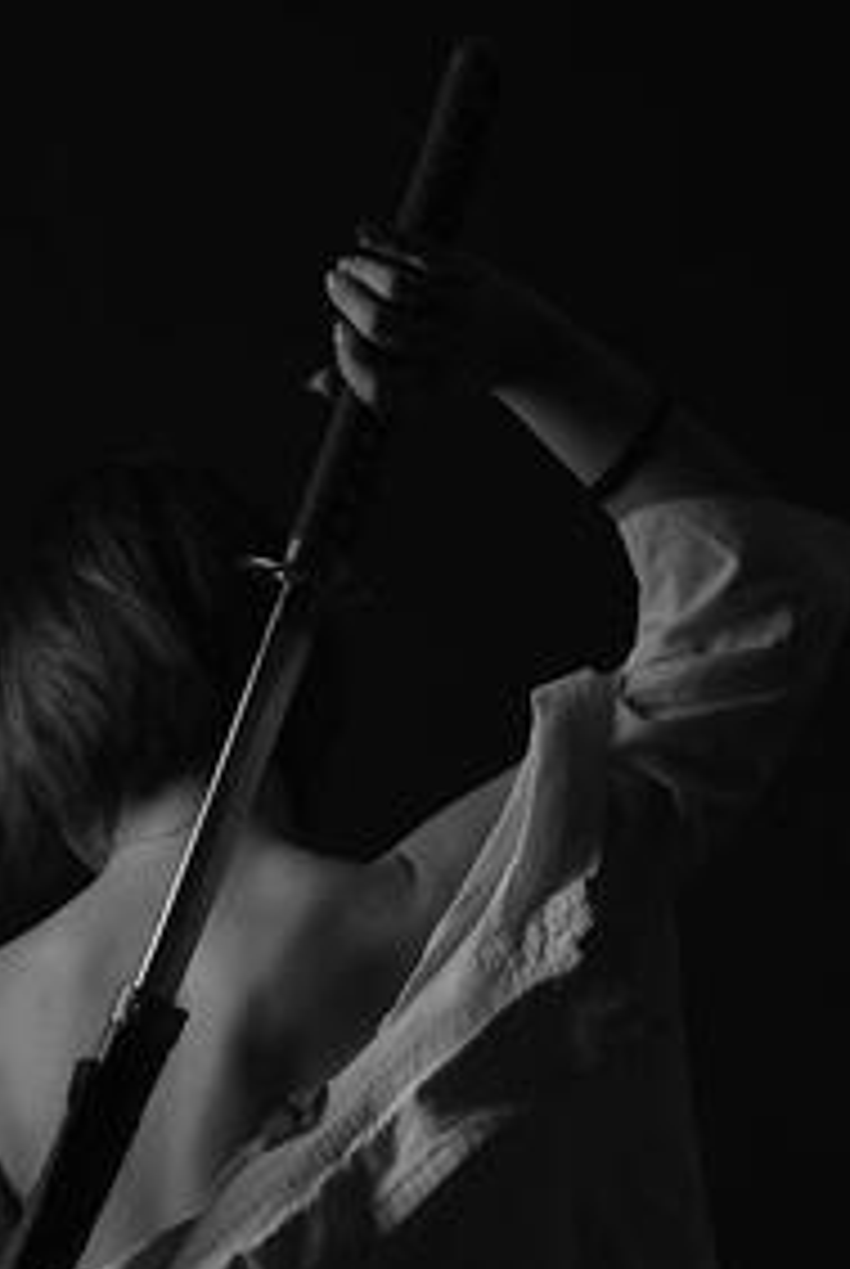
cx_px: 214
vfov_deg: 19.4
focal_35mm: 102
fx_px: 3599
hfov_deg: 13.4
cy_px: 1278
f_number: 8
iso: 100
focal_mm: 48
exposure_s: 1/125
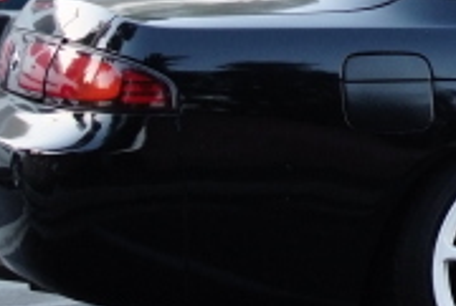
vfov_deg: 7.6
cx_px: 801
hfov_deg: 10.6
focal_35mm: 182
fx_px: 2311
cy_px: 39
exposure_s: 1/60
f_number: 3.8
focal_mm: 27
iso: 800
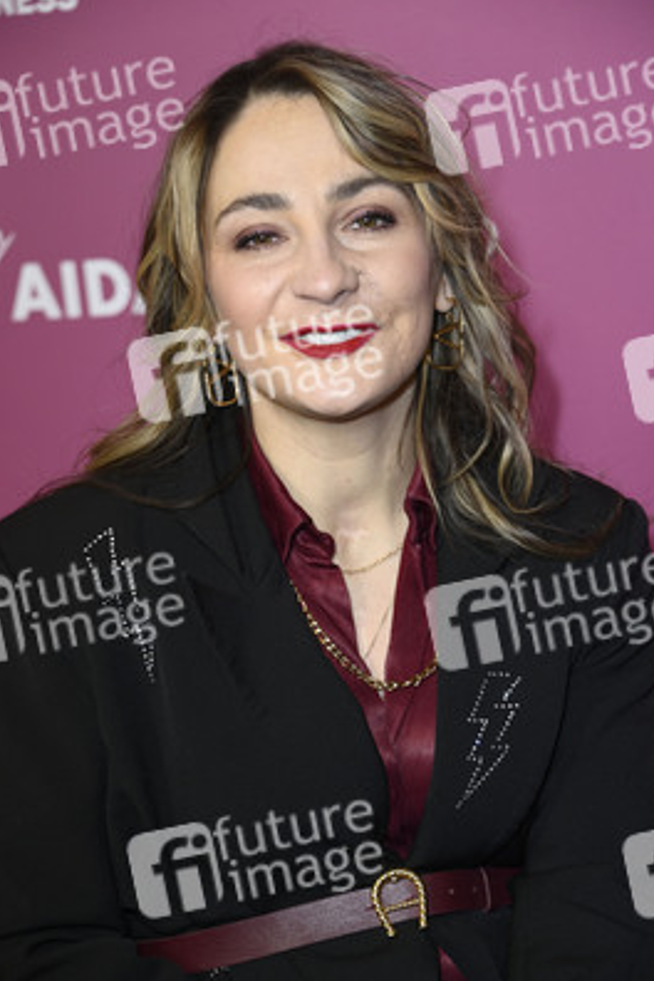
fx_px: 2752
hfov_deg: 13.6
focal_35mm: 101
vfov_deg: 20.2
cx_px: 327
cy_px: 488
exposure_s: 1/250
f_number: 5.6
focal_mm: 100
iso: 640
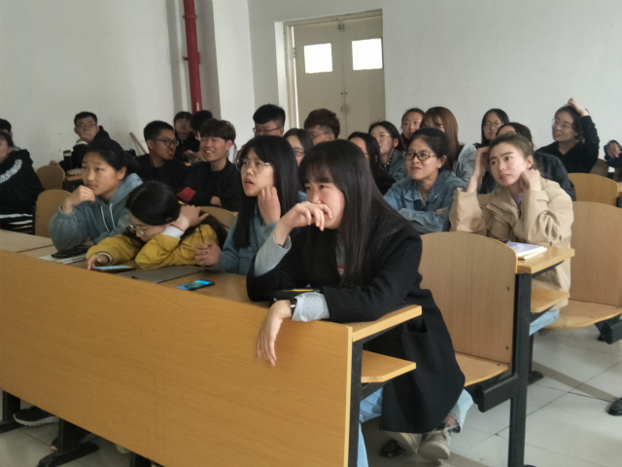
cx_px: 311
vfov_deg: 56.8
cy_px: 234
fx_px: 431
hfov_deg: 71.6
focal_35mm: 24
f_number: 1.7
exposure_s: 1/25
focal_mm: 4.1
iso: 377
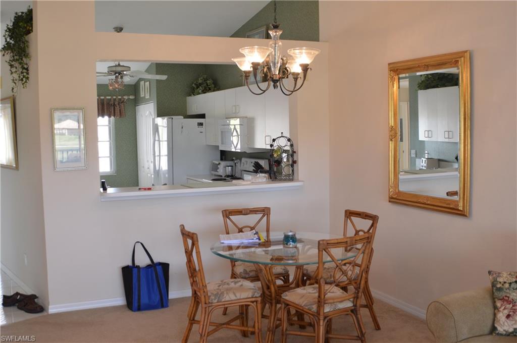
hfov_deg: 41.2
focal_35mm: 48
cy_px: 172
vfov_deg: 28.0
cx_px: 258
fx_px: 688
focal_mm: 32
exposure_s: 1/25
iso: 400
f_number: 4.8
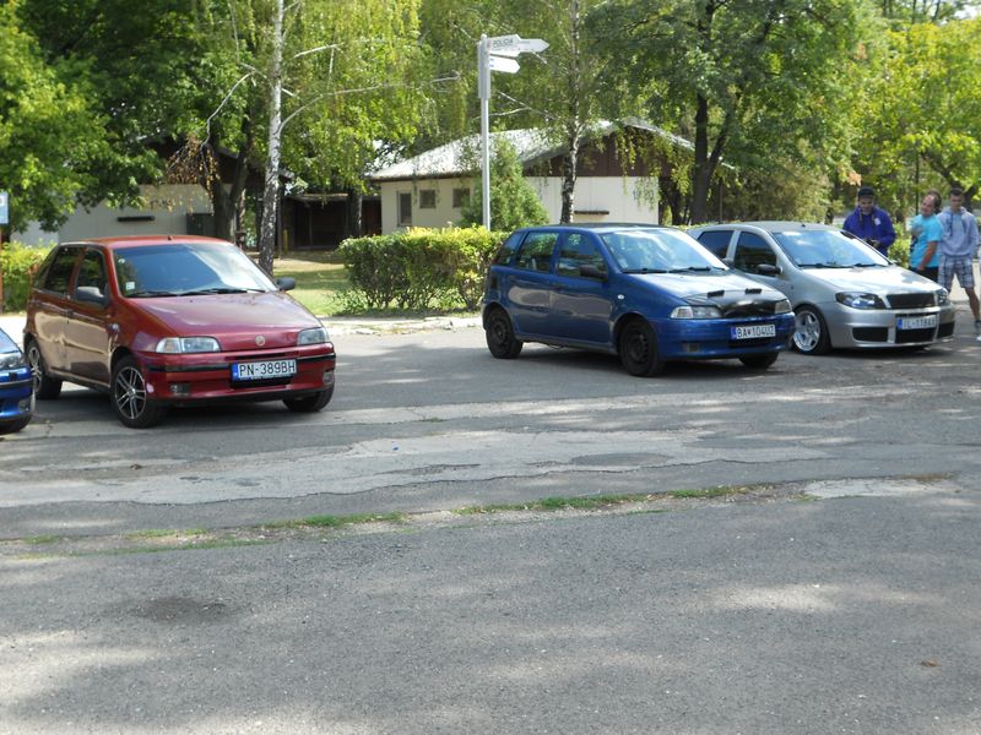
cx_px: 490
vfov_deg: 27.0
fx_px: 1530
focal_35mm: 54
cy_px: 368
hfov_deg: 35.5
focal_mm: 9.8
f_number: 4.8
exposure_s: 1/160
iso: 80
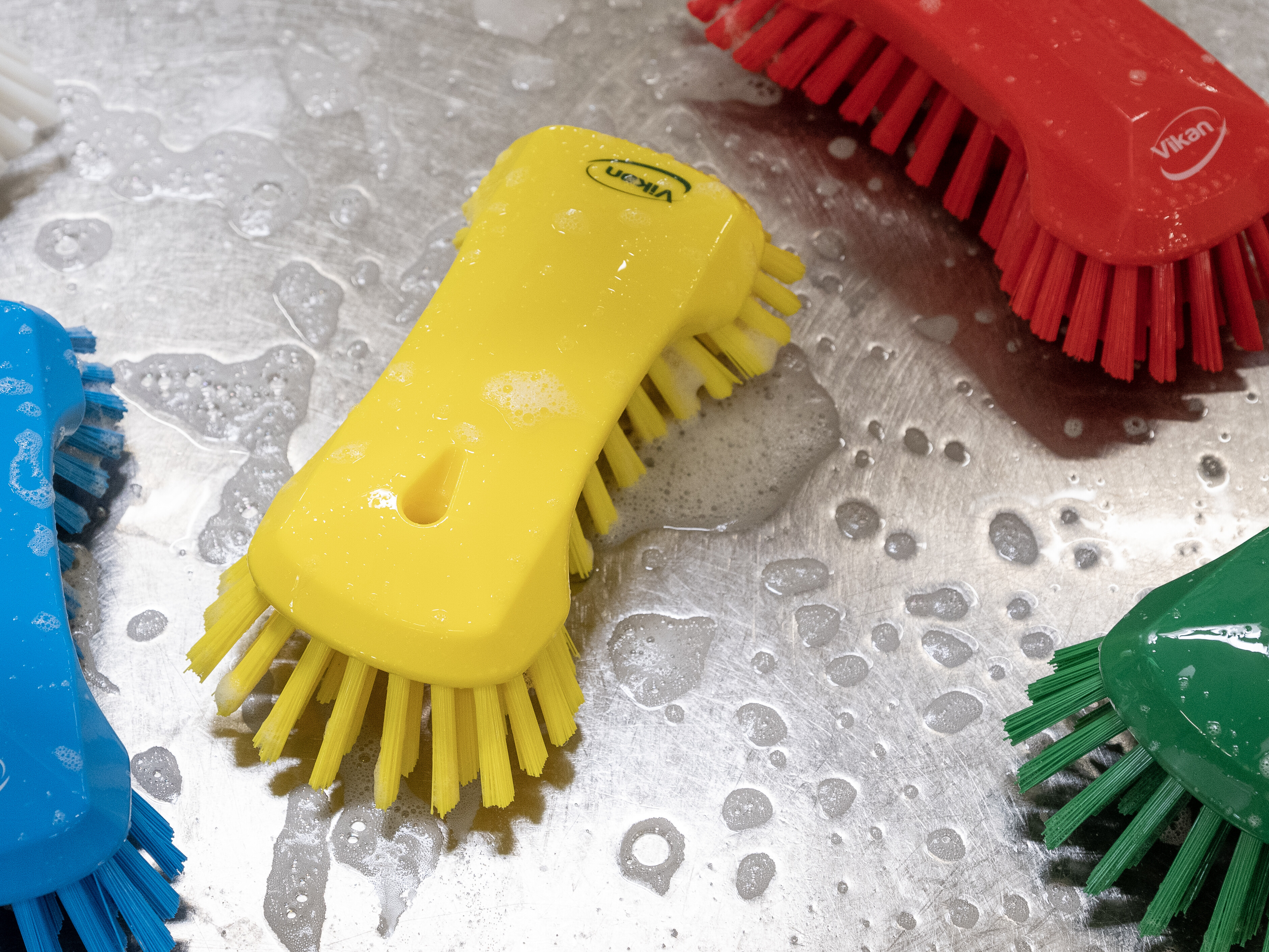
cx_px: 548
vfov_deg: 18.7
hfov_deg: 24.7
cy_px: 485
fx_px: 2896
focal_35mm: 79
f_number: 5.6
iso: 1000
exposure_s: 1/125
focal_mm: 44.9
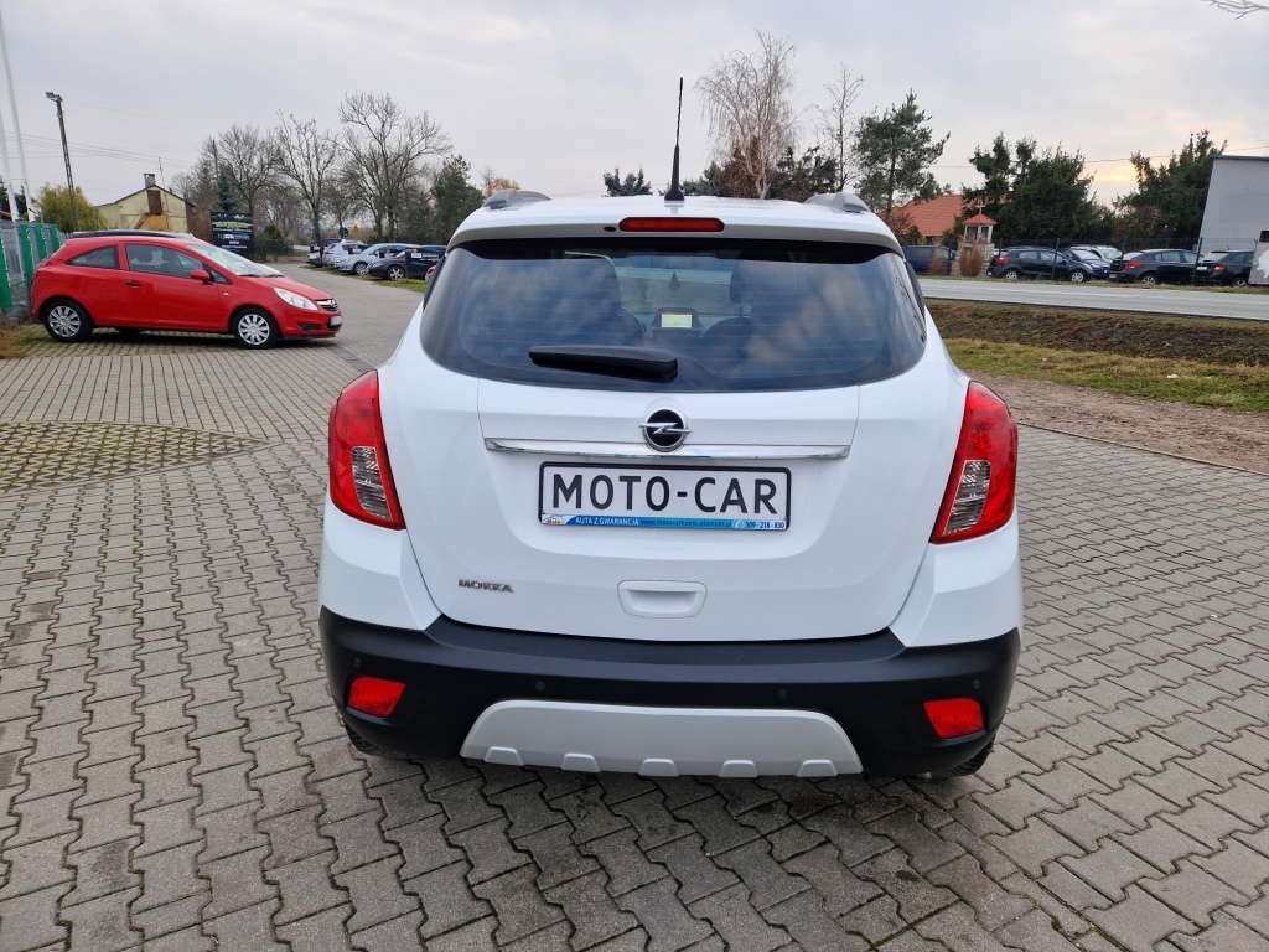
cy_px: 476
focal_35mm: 23
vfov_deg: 58.9
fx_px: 843
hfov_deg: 73.9
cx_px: 634
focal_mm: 5.4
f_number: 1.8
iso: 50
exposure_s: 1/180
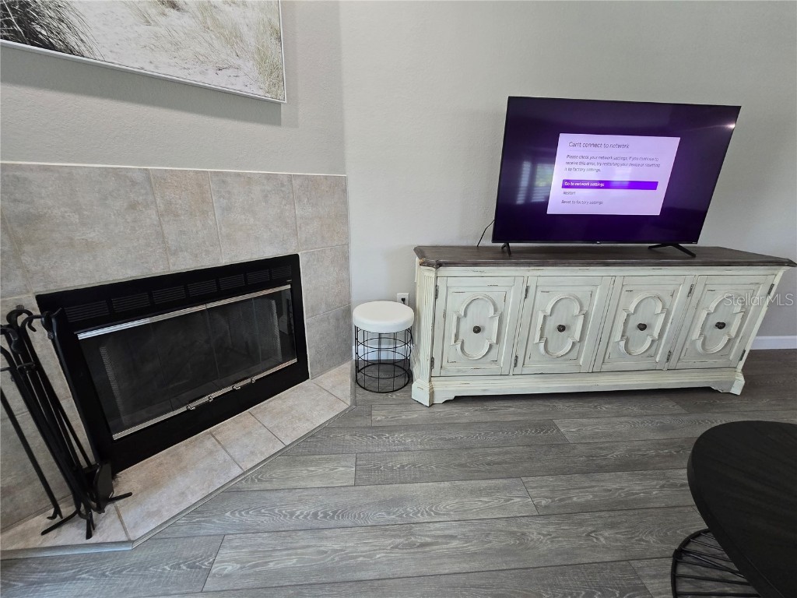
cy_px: 299
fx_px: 299
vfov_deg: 89.9
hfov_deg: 106.2
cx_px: 398
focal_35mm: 13
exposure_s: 1/60
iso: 200
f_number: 2.2
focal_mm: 2.2
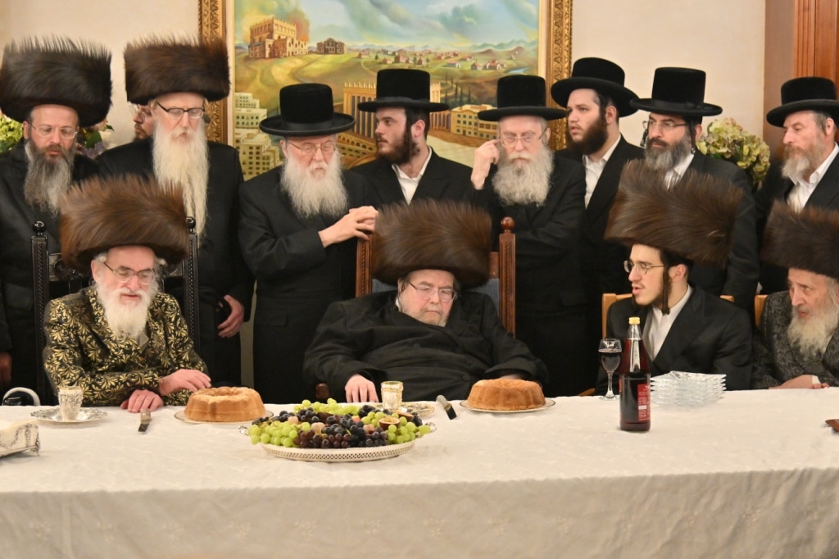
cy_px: 280
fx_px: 1817
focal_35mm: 78
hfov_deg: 26.0
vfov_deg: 17.5
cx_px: 420
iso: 1250
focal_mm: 52
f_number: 4
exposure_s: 1/320
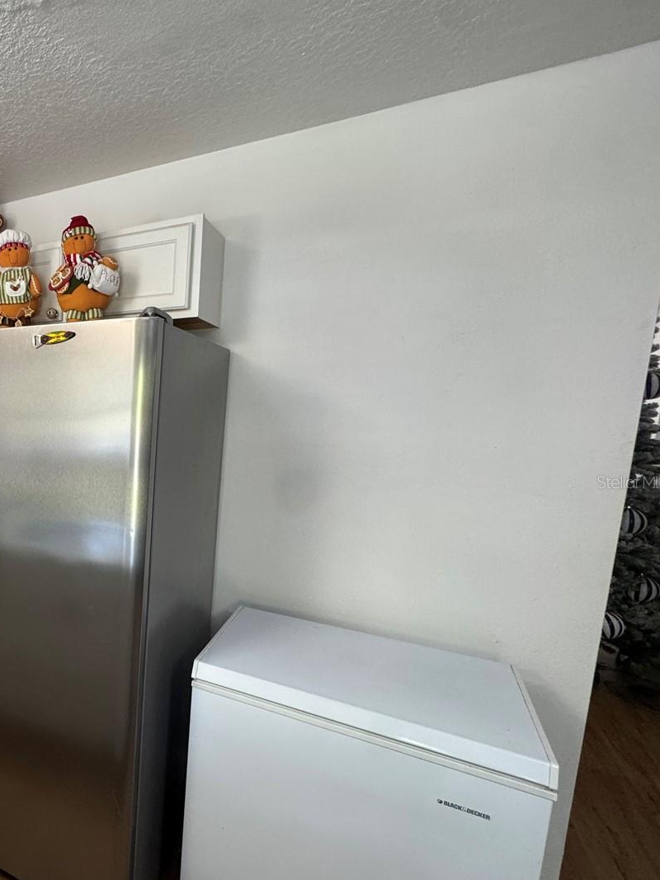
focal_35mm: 21
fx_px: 534
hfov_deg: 52.0
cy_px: 482
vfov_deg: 78.8
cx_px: 15
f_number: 2.2
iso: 200
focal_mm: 2.22
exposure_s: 1/60
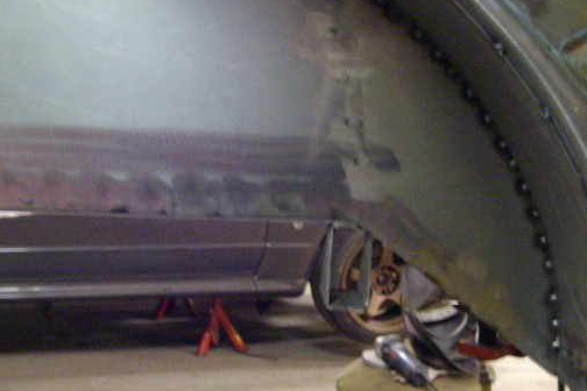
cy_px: 191
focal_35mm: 76
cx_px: 334
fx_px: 1239
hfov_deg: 26.6
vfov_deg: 17.9
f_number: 2.7
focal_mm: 6
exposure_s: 1/6
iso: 320
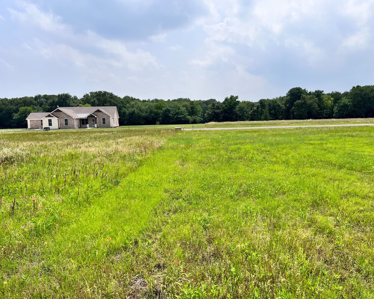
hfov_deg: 62.1
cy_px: 145
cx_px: 206
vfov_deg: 51.5
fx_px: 310
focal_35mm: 28
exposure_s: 1/6993
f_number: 1.5
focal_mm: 5.7
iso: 50
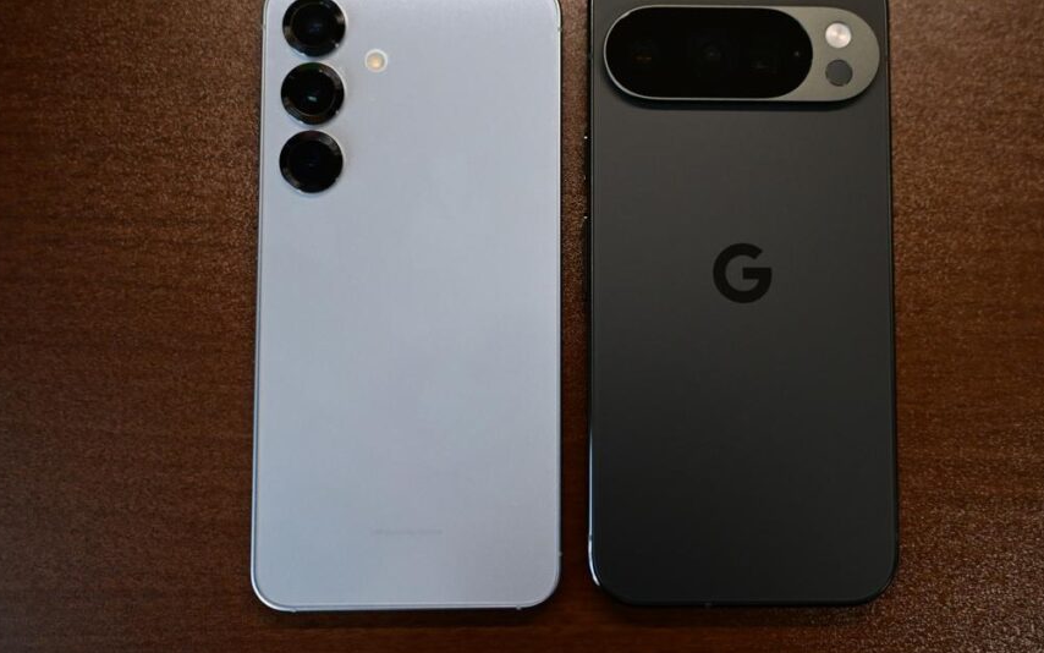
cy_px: 299
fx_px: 1252
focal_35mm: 44
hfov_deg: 45.2
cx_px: 593
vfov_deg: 29.2
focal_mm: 24
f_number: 1.7
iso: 800
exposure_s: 1/320
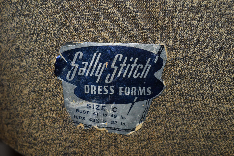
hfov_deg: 35.0
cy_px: 78
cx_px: 117
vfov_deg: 23.8
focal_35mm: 57
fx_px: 371
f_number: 8
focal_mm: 38
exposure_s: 1/60
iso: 100
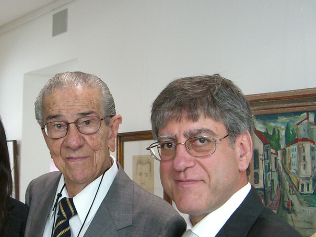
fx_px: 612
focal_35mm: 67
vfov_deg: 21.7
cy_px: 183
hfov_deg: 28.7
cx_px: 99
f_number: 2.7
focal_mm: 6.2
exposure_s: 1/80
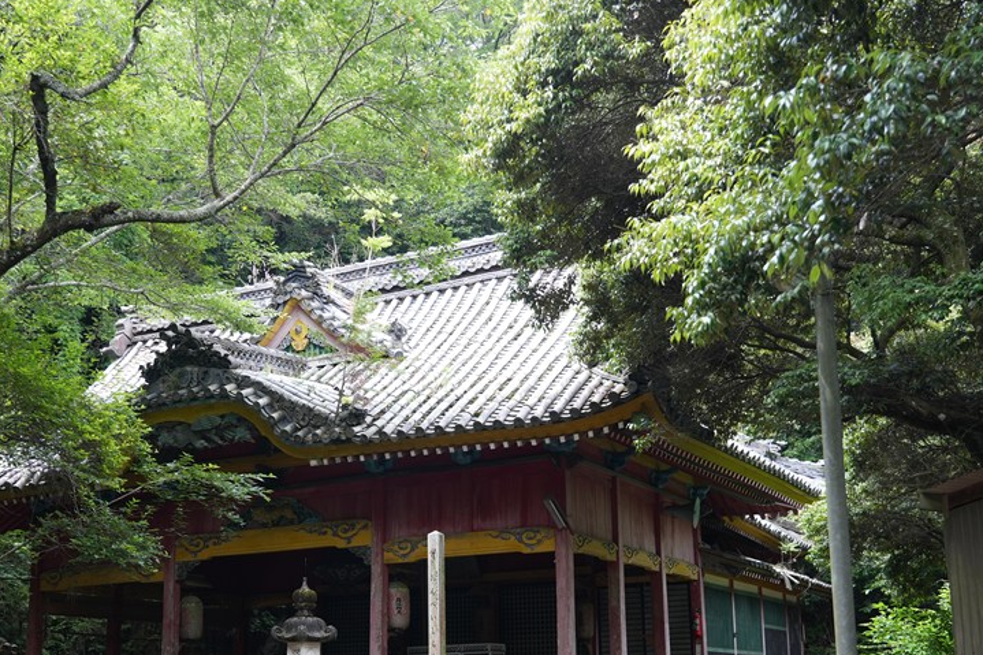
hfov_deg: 41.8
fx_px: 1283
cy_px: 418
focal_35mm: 47
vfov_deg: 28.5
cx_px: 406
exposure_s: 1/160
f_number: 4
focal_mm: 33
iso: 320
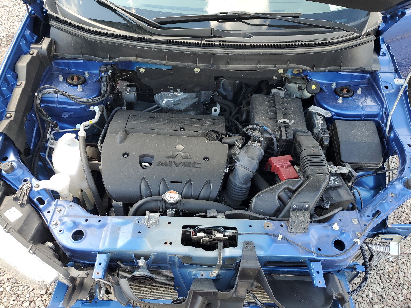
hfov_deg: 67.3
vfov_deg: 53.1
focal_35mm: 26
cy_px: 154
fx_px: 309
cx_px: 206
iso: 50
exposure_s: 1/233
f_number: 1.5
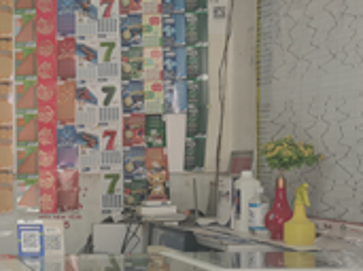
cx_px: -113
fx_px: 828
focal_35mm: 79
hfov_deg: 22.1
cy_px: 173
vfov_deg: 18.6
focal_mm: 5.58
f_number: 1.8
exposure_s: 1/50
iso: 125
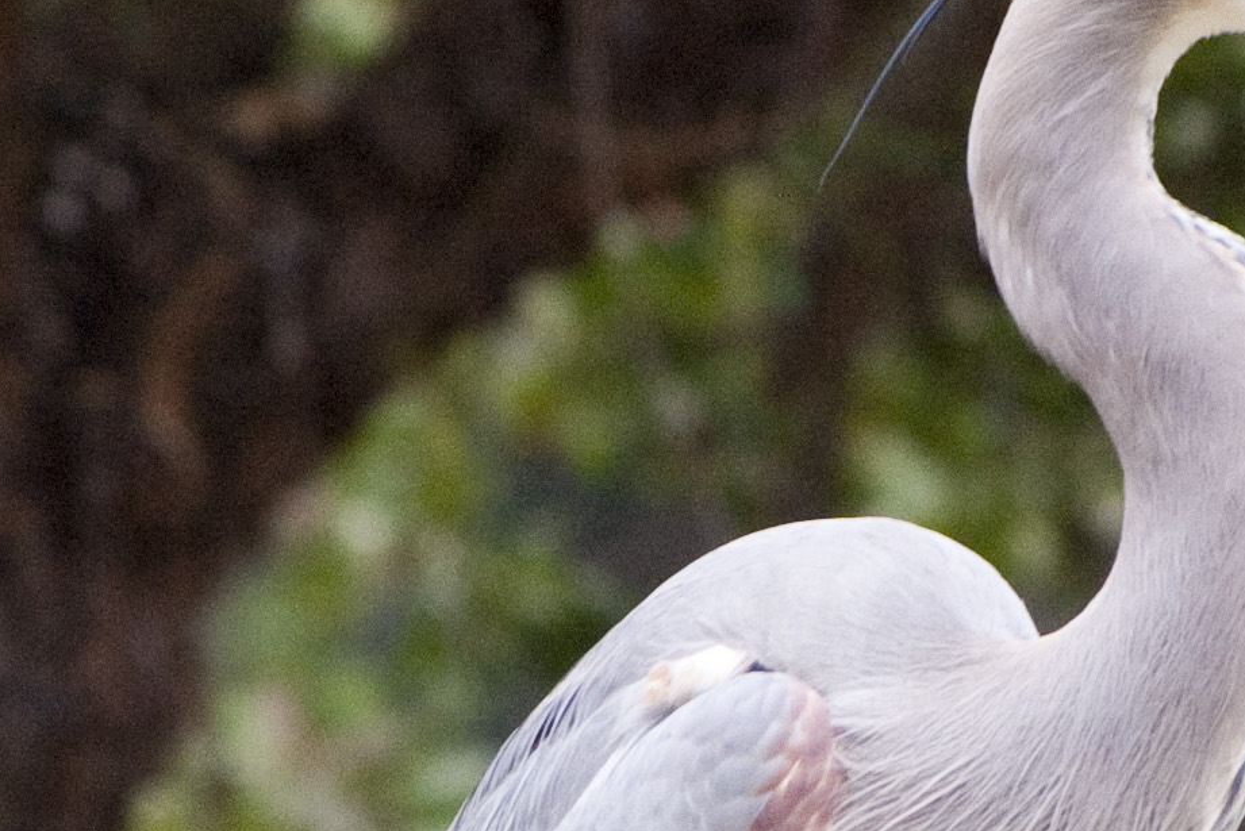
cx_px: 1081
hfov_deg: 2.1
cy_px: 765
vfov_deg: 1.4
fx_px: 33906
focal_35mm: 980
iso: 800
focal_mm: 200
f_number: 8
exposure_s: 1/200
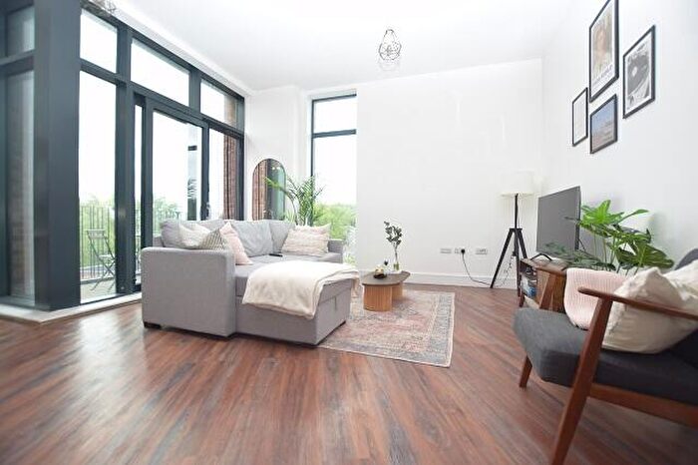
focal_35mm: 15
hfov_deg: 100.4
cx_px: 349
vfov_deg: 77.3
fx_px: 291
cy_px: 232
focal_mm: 10
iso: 320
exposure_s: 1/200
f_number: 4
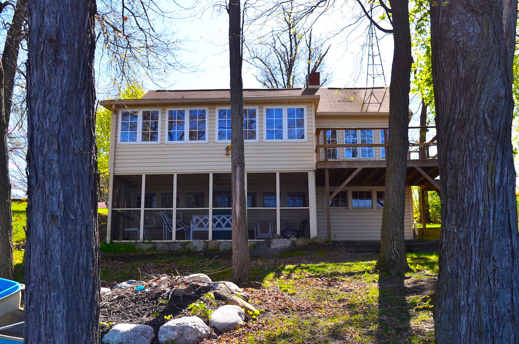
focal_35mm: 40
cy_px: 172
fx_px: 583
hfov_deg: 48.0
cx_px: 260
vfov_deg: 32.9
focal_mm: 27
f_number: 10
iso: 220
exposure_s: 1/250
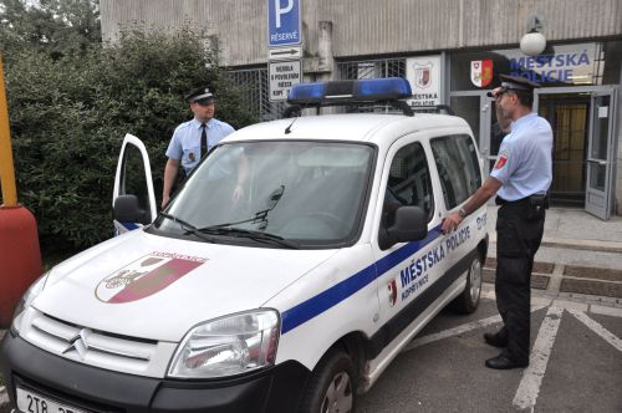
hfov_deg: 59.6
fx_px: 544
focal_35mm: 32
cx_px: 311
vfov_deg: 41.6
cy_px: 206
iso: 400
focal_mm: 21
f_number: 5
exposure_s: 1/125
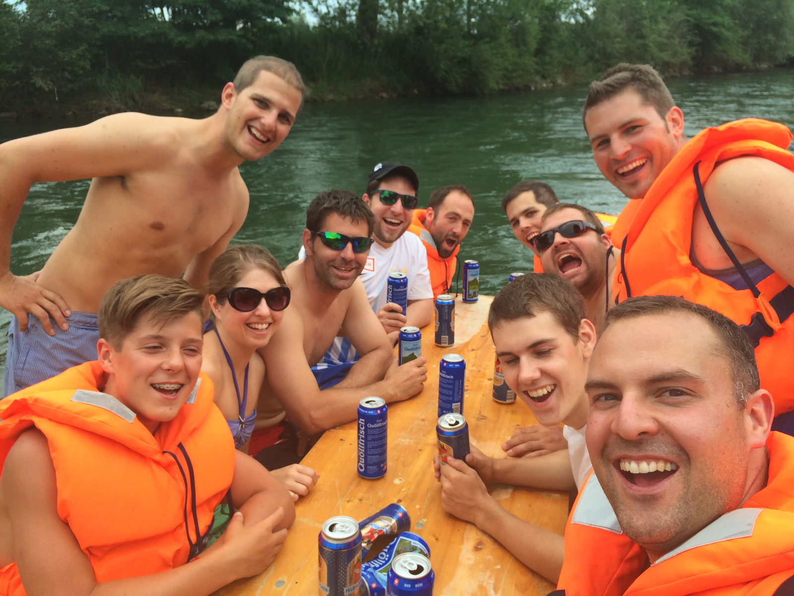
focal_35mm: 29
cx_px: 397
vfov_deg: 48.2
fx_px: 665
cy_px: 298
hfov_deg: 61.7
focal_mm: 4.15
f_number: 2.2
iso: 32
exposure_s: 1/483
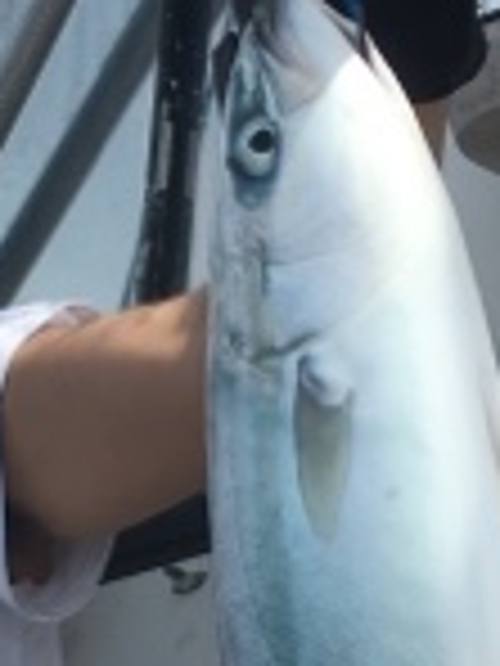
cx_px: 101
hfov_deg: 15.0
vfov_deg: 19.4
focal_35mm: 98
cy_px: 684
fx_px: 1887
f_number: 2.2
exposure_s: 1/1923
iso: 25
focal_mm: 4.15
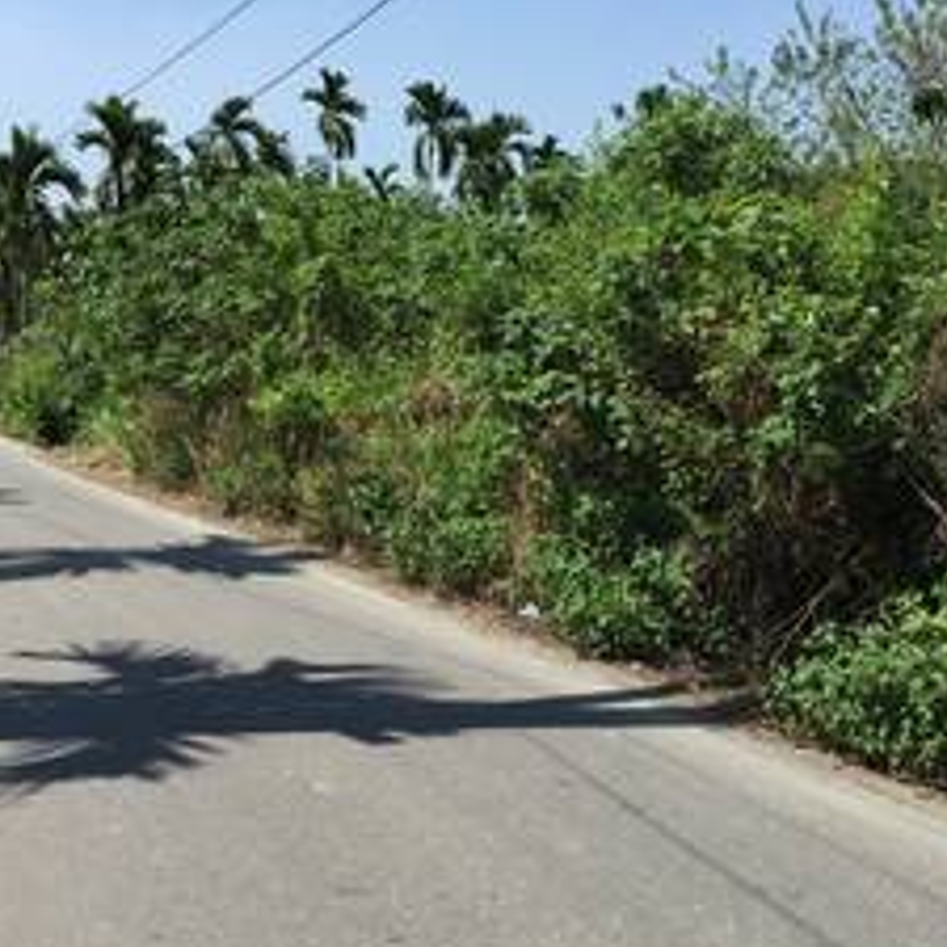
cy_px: 429
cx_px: 543
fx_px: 1269
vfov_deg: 40.9
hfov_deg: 40.8
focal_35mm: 41
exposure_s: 1/1721
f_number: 2.2
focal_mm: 4.15
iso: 32
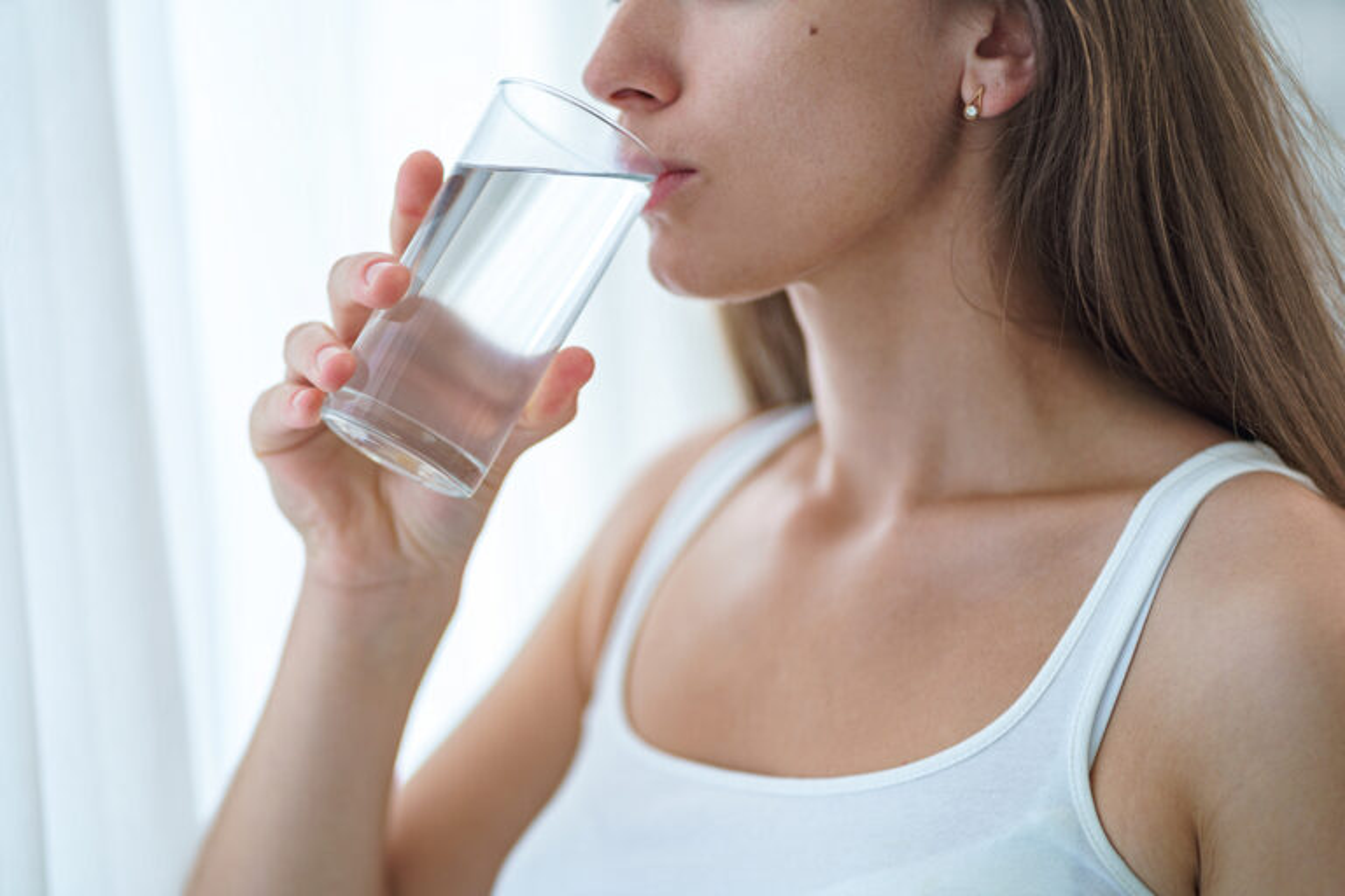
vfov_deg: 16.1
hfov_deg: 23.9
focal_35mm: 85
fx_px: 3175
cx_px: 672
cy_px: 448
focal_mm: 85
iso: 160
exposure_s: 1/100
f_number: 1.8
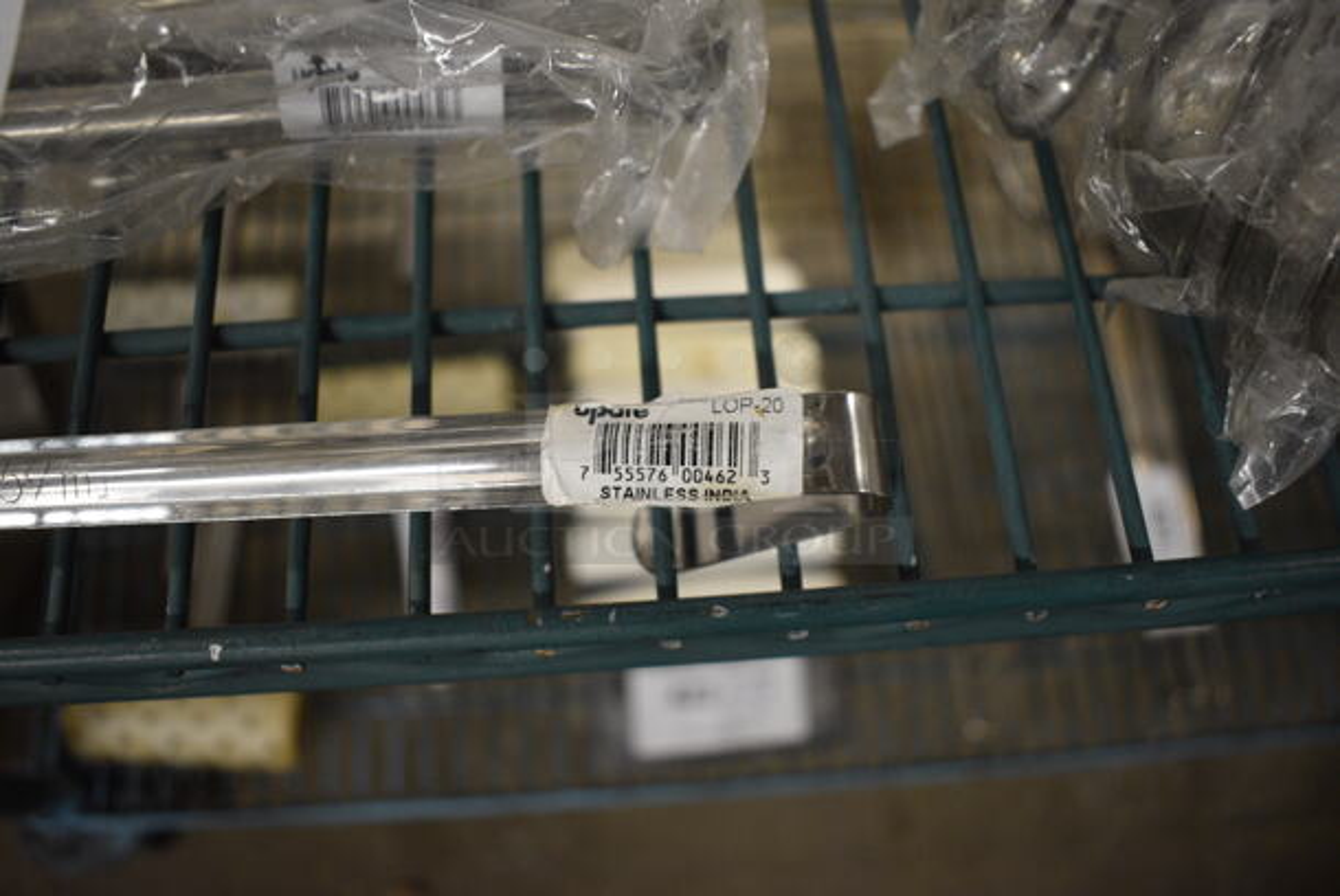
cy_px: 448
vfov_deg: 43.7
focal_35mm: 30
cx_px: 670
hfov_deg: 61.9
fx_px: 1118
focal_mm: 20
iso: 1250
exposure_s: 1/60
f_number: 4
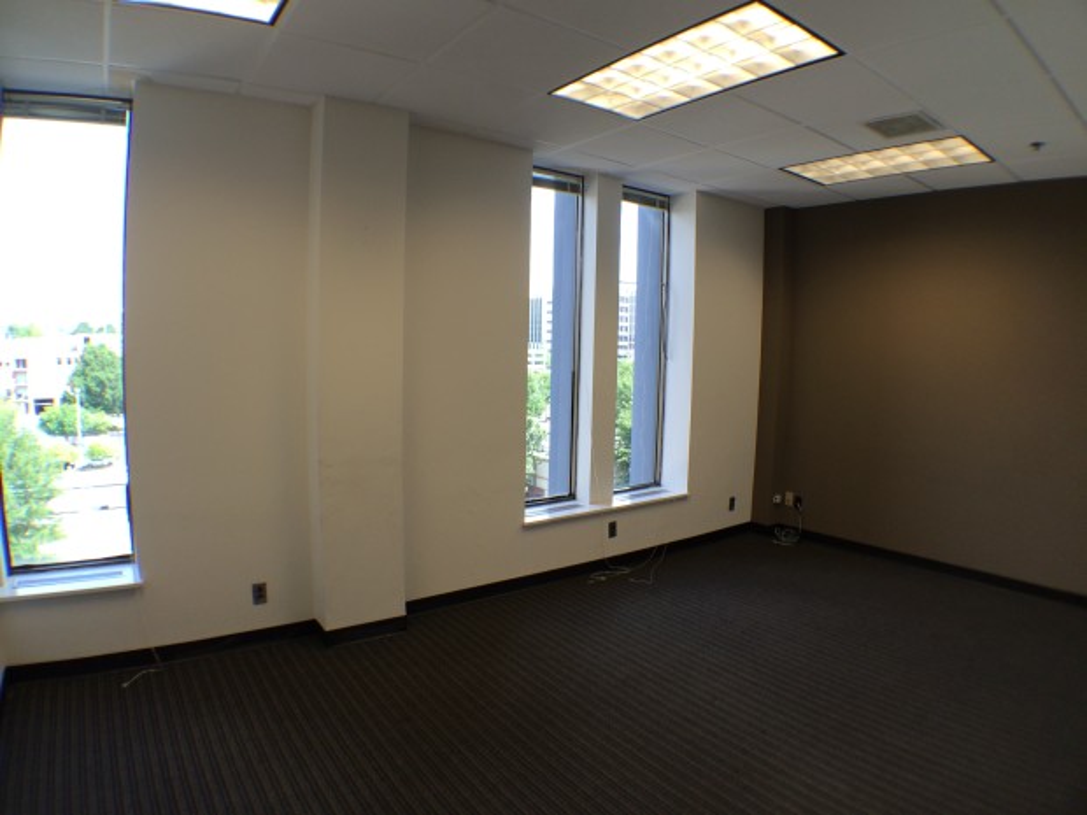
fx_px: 942
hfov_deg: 60.0
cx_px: 544
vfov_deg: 46.8
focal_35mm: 30
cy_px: 408
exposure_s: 1/120
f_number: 2.2
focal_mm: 4.12
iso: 50
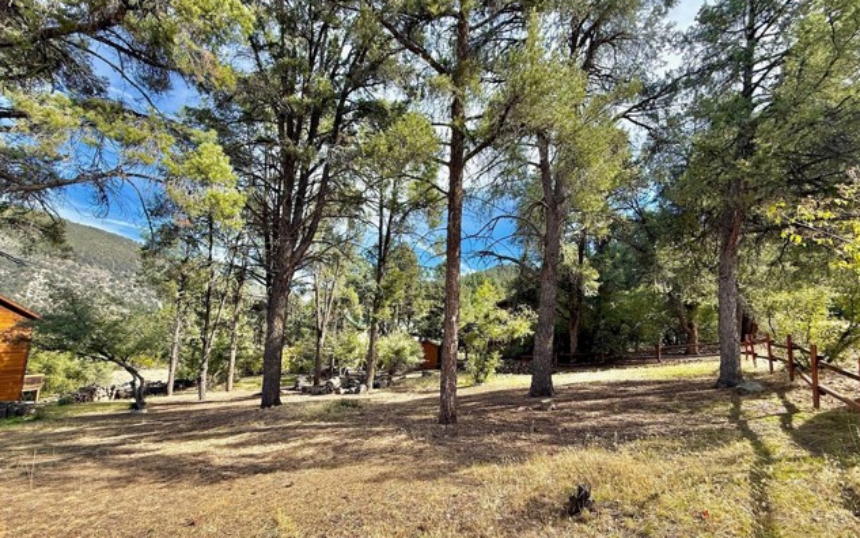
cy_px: 310
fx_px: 352
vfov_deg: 74.4
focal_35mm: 15
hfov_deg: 101.4
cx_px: 429
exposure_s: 1/559
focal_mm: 2.22
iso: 64
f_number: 2.2
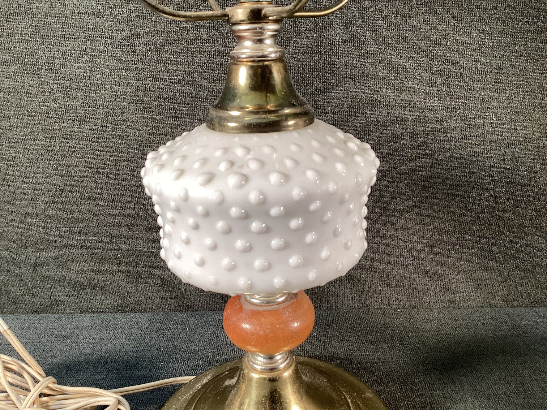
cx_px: 274
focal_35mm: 31
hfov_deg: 58.3
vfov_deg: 45.4
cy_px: 205
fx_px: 490
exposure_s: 1/60
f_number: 2.4
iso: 80
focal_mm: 3.3
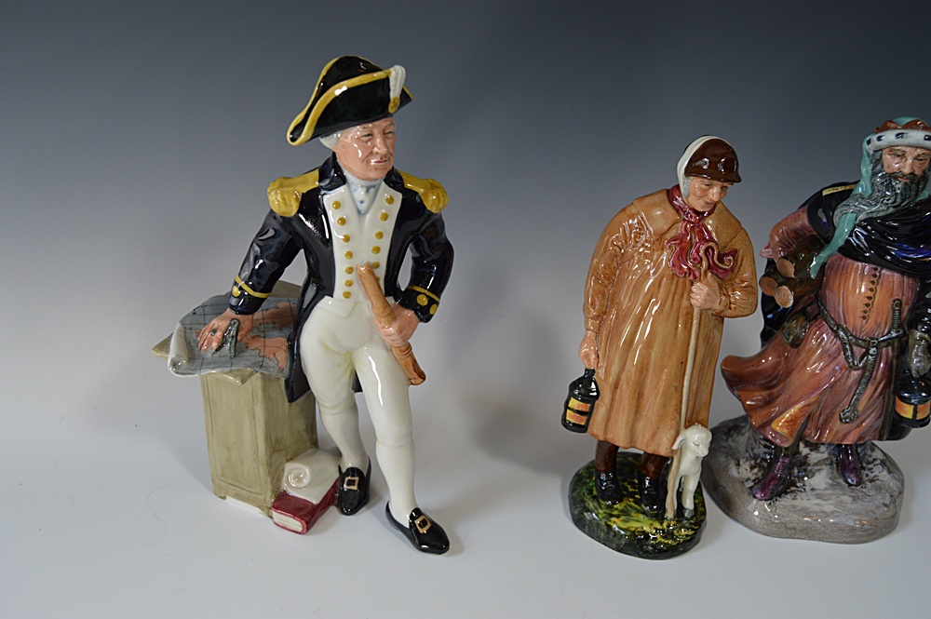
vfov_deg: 43.5
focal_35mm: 30
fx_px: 775
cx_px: 466
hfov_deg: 62.0
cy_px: 310
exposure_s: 1/100
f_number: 5
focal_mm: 20
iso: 400
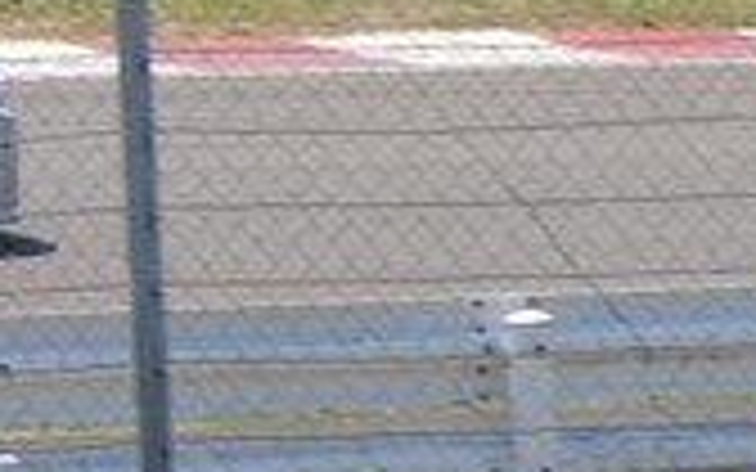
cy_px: -90
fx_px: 48068
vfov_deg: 0.6
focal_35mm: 2333
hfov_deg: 0.9
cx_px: -117
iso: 200
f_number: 8
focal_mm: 250
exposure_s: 1/500
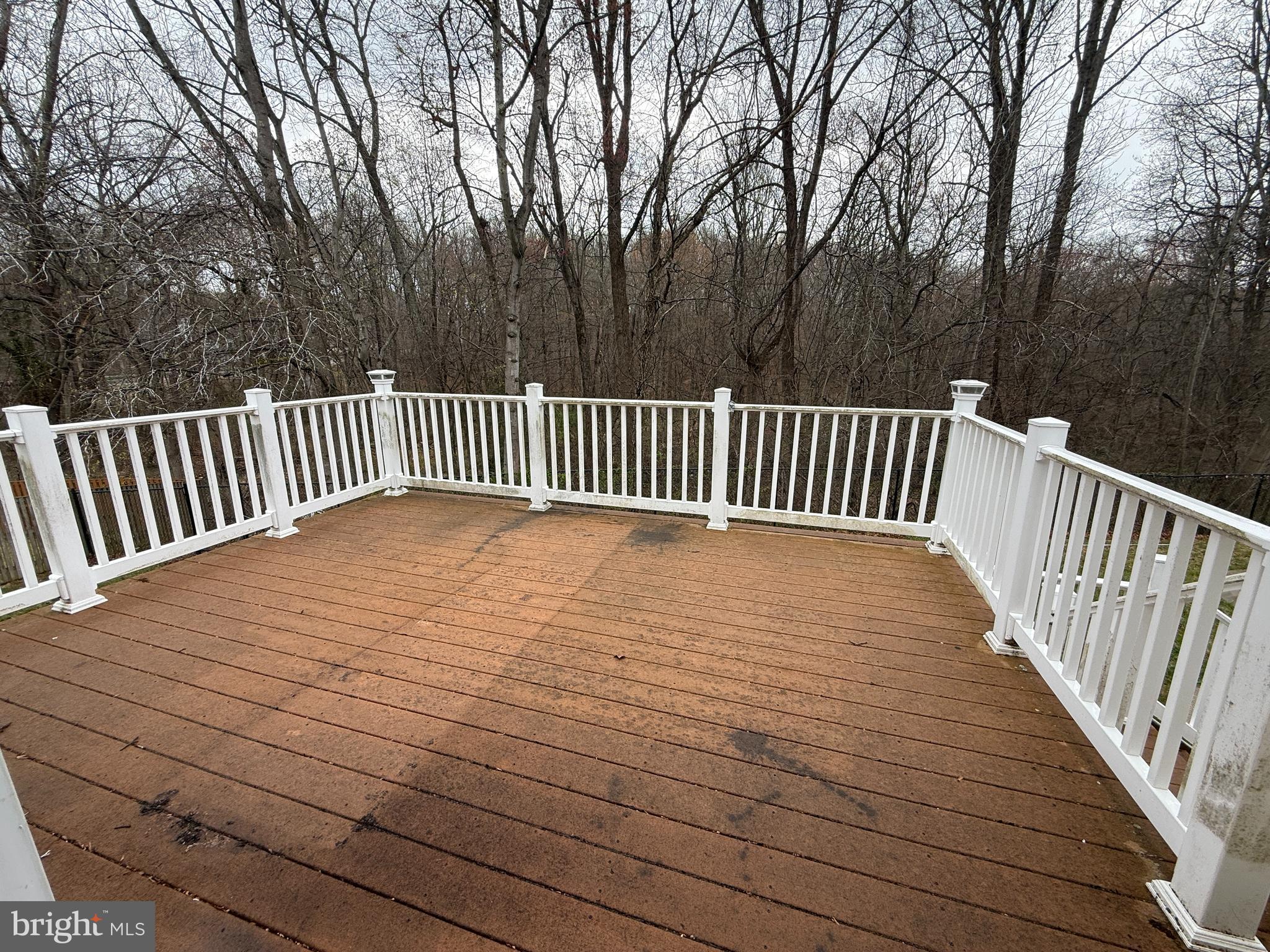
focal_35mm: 14
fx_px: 514
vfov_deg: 85.7
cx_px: 635
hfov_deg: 102.1
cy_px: 476
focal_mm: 2.22
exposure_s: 1/368
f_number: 2.2
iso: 50
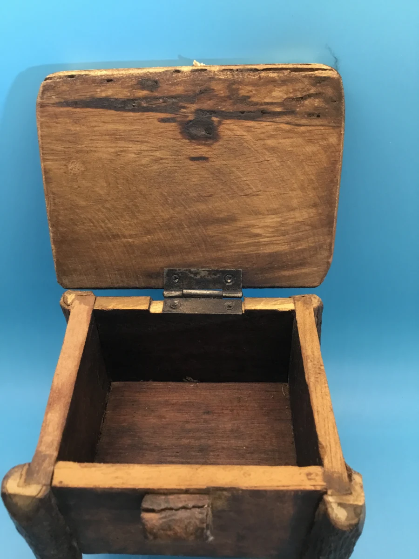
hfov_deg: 45.4
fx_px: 500
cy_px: 280
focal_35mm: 31
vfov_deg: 58.4
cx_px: 210
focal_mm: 3.3
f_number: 2.4
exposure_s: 1/30
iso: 50
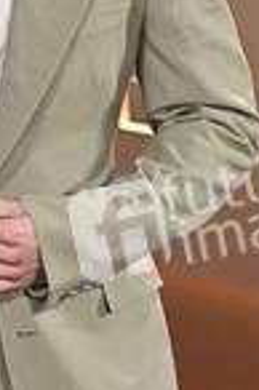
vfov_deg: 10.3
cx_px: -37
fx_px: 2163
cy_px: 85
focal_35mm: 200
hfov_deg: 6.8
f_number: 5.6
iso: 2500
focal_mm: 73
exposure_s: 1/320
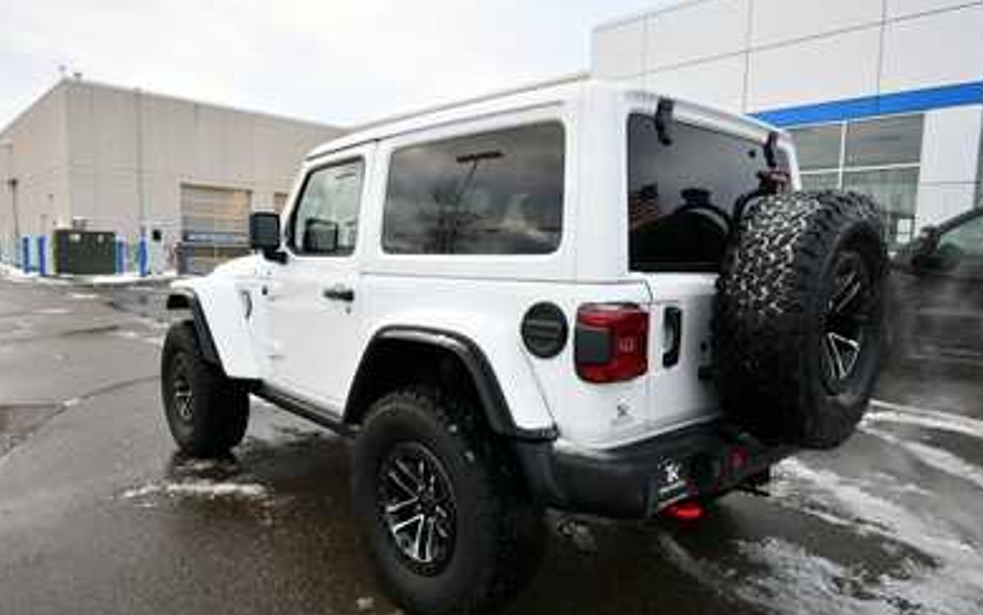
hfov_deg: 77.1
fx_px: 616
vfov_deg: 53.0
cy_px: 329
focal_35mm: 23
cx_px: 497
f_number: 5.6
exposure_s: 1/250
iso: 360
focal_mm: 15
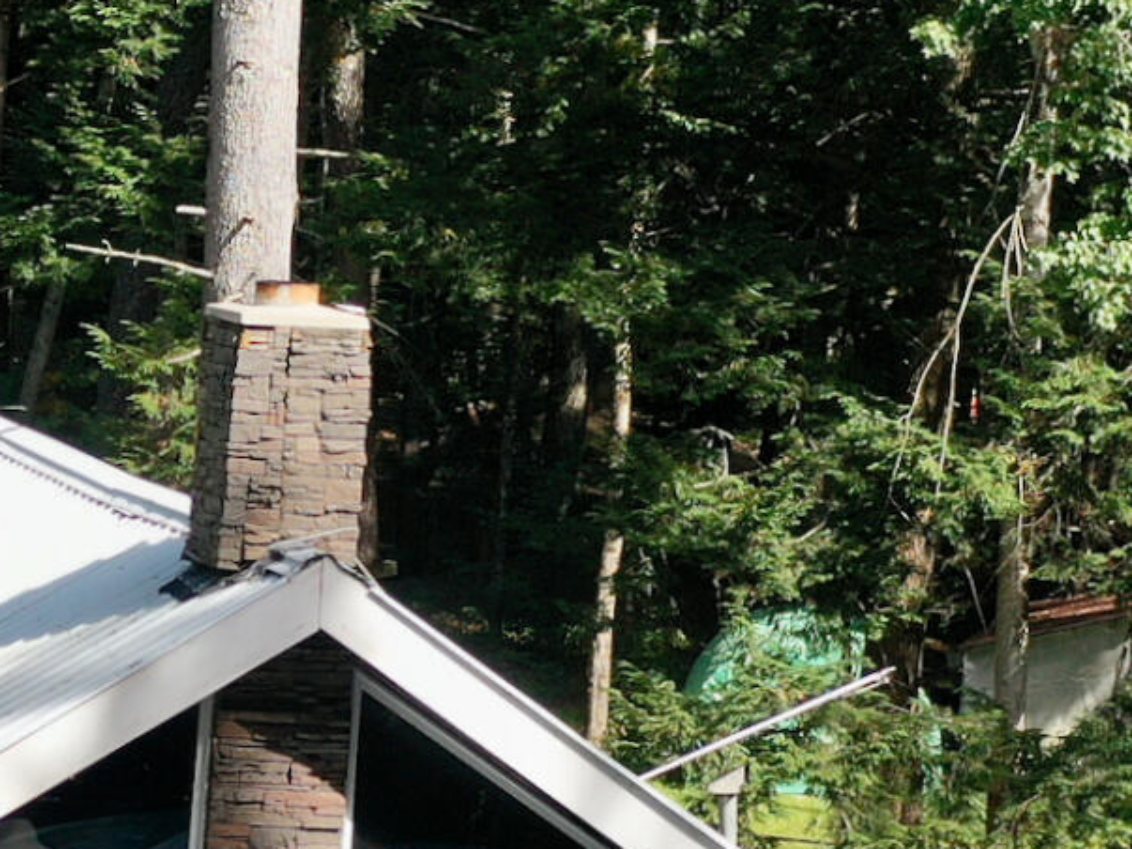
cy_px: 710
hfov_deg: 14.6
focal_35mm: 134
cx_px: 120
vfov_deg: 11.0
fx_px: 4381
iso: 100
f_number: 3.2
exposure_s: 1/40
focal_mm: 10.26
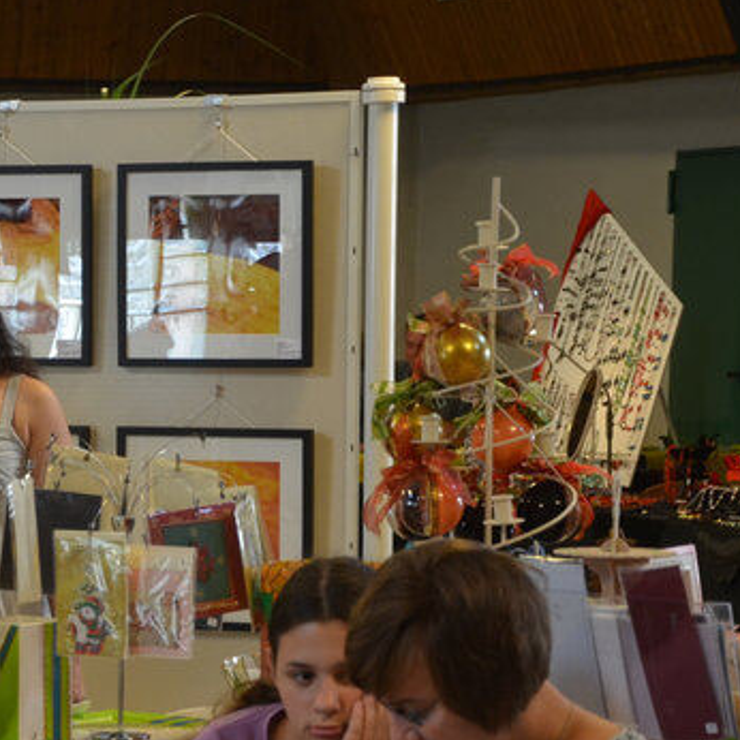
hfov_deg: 10.5
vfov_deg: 10.6
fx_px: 3996
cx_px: -62
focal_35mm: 165
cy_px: 560
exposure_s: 1/60
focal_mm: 45
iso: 720
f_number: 4.8
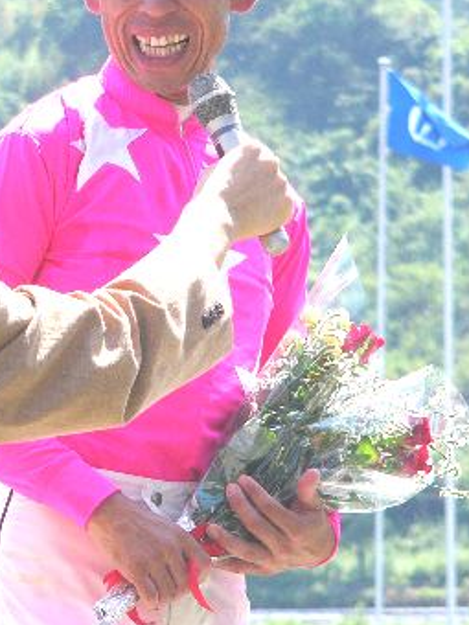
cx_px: 121
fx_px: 5745
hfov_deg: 4.7
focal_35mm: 318
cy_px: 232
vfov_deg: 6.2
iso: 50
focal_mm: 28.1
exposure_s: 1/500
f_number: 5.6
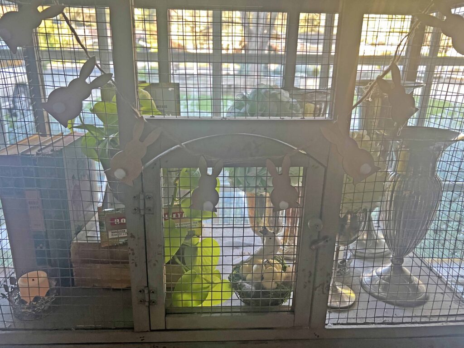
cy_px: 174
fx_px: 349
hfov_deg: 67.3
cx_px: 232
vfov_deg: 53.1
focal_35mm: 26
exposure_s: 1/60
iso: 200
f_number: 1.5
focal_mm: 5.7
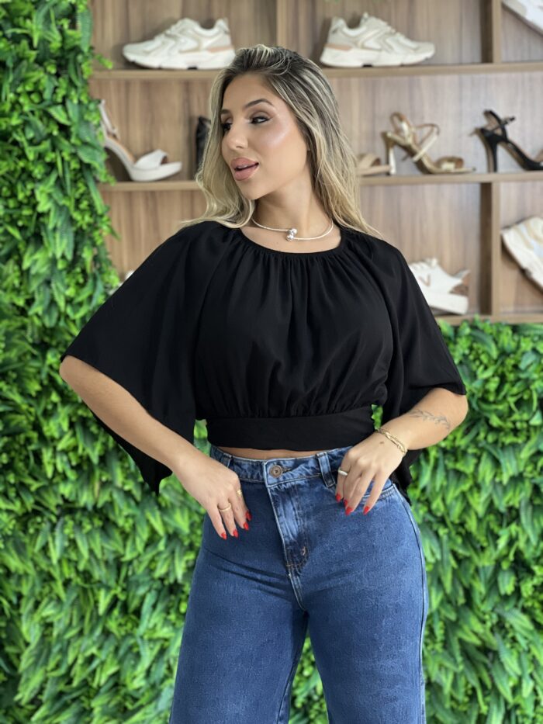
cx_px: 272
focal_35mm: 77
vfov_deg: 25.3
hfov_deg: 19.1
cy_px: 362
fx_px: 1610
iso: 250
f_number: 2.8
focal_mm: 9
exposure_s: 1/120
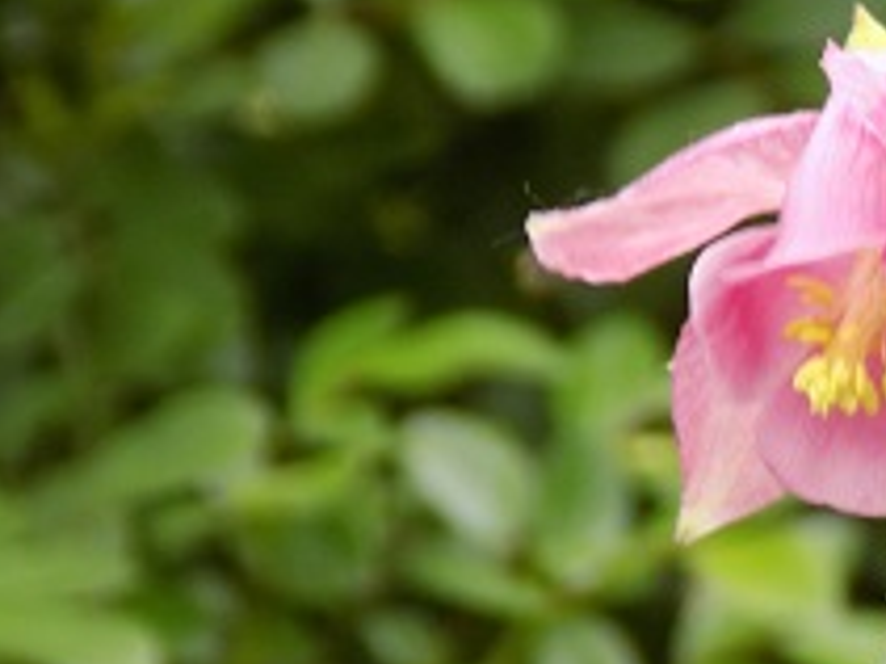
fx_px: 13686
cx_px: 899
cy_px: 399
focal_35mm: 535
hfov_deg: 3.7
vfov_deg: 2.8
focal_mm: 41.8
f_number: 5.6
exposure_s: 1/50
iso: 80
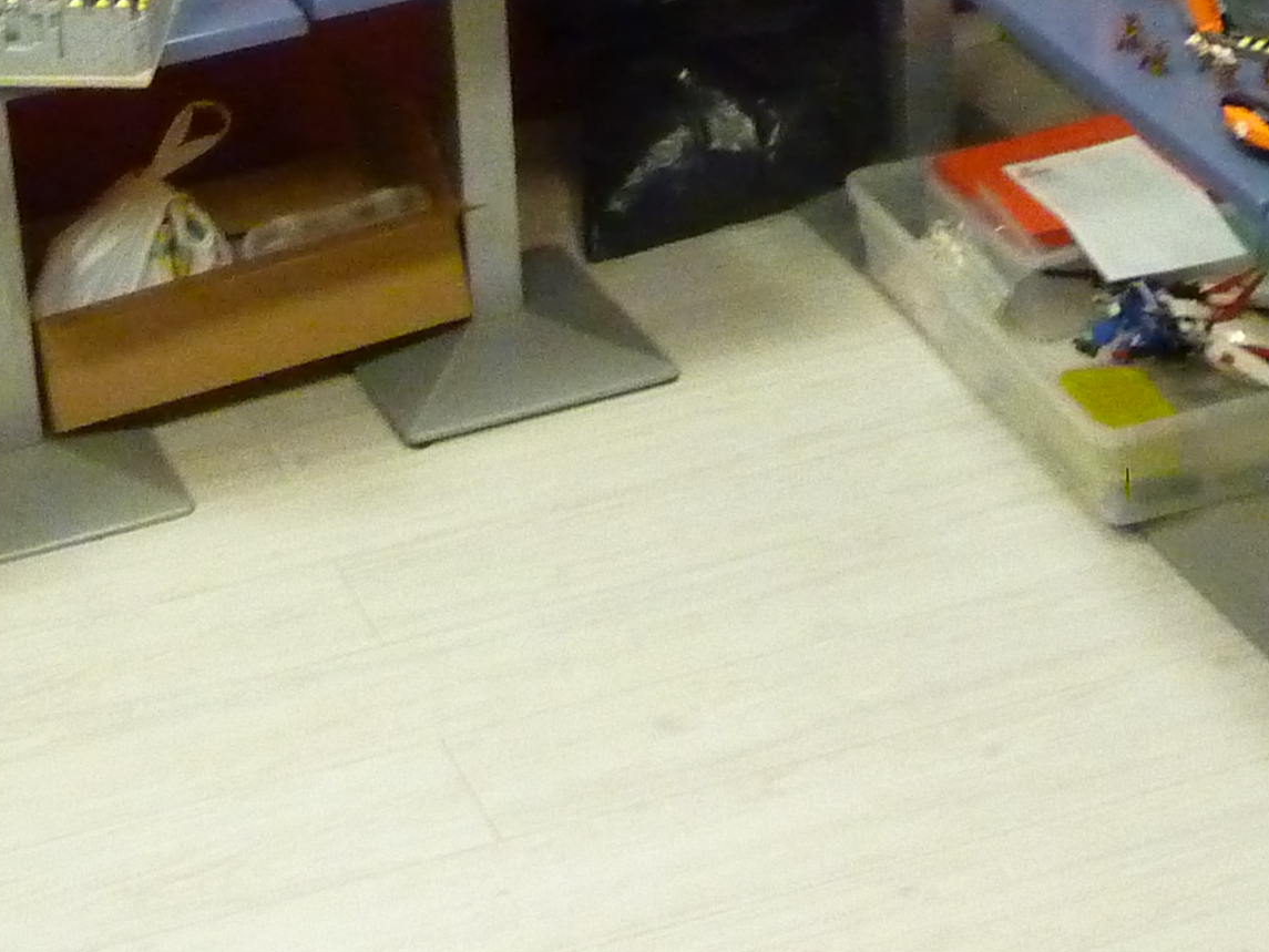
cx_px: 151
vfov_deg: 16.1
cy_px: -365
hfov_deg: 22.3
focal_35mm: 86
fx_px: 3153
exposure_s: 1/25
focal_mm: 4.4
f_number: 3.3
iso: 800
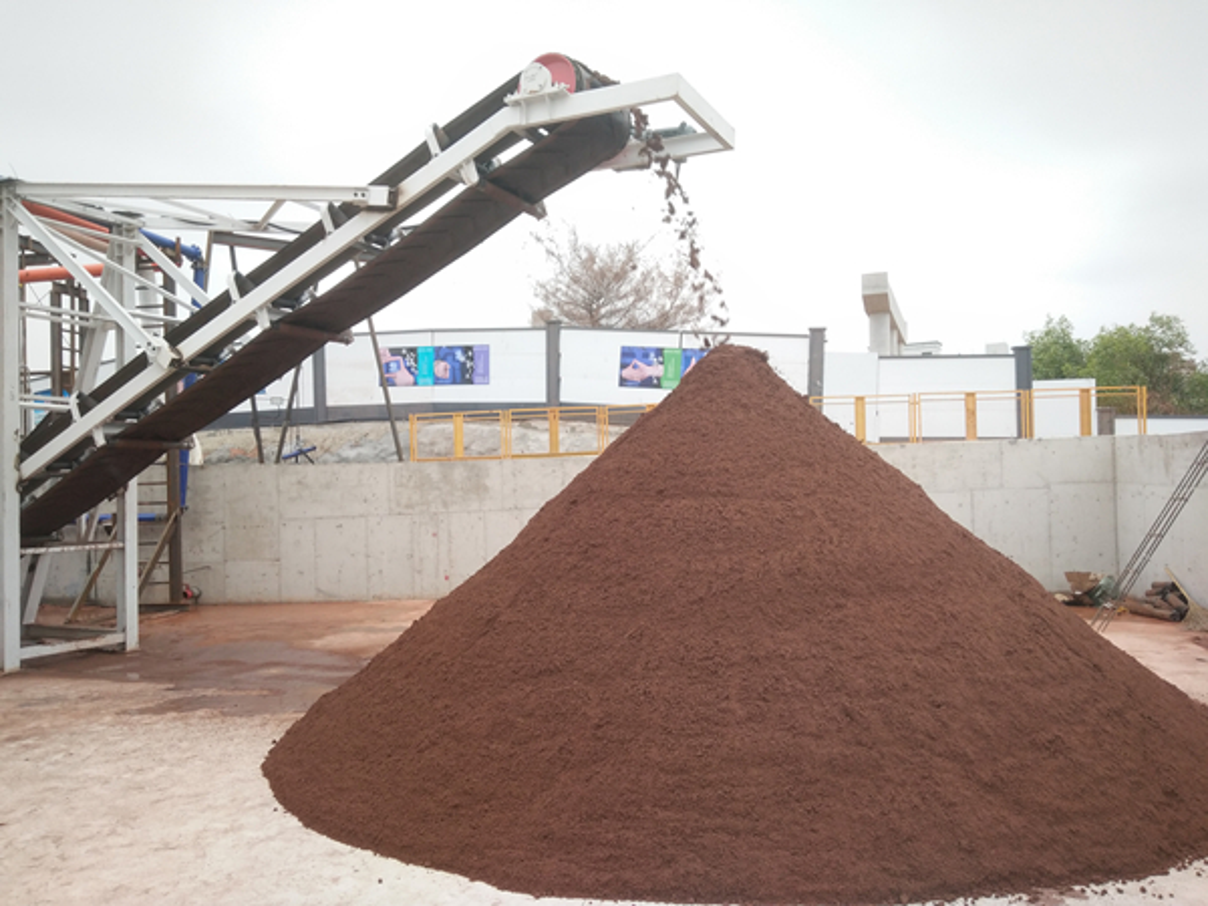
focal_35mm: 21
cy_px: 453
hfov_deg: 79.0
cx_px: 604
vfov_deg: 63.4
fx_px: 733
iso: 50
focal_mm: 3.66
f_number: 2.2
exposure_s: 1/176
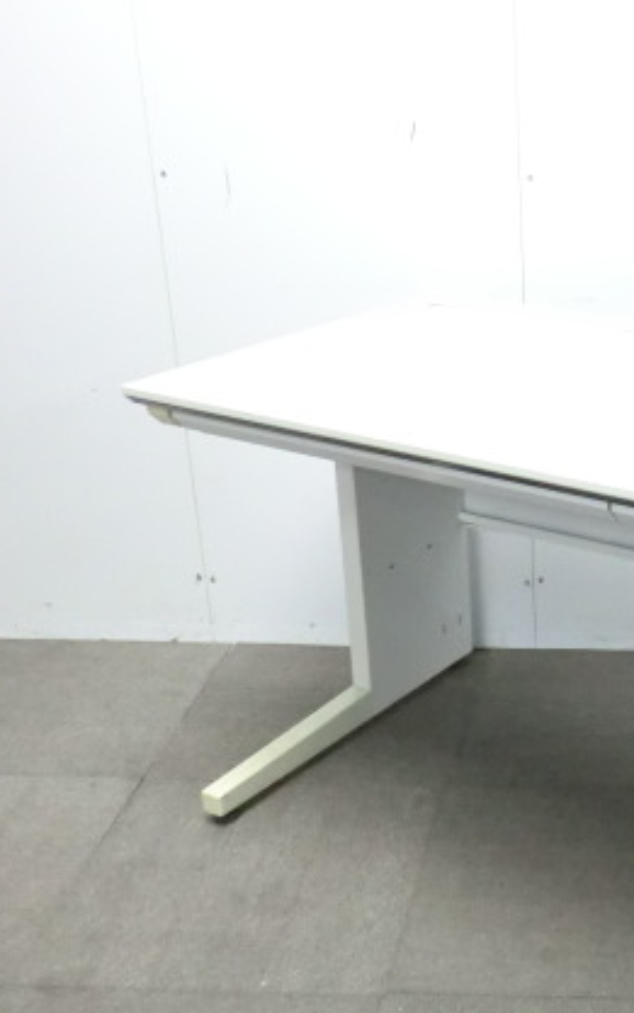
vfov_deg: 38.8
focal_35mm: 52
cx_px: 666
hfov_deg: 23.6
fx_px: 1436
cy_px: 525
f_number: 3.5
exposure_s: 1/40
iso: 800
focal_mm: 5.8
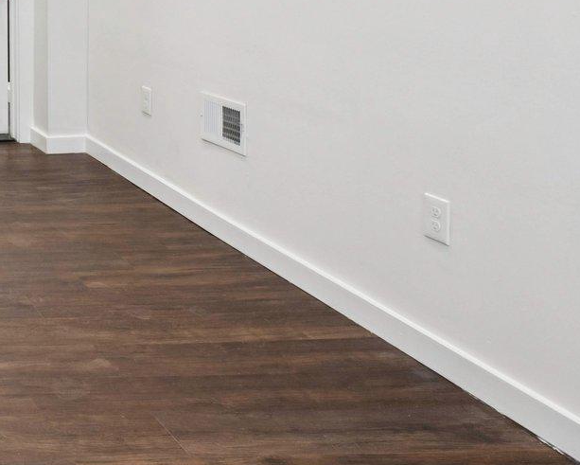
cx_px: -258
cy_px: -78
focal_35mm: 47
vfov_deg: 28.4
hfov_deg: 28.3
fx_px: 807
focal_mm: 10
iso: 250
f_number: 8
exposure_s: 1/9
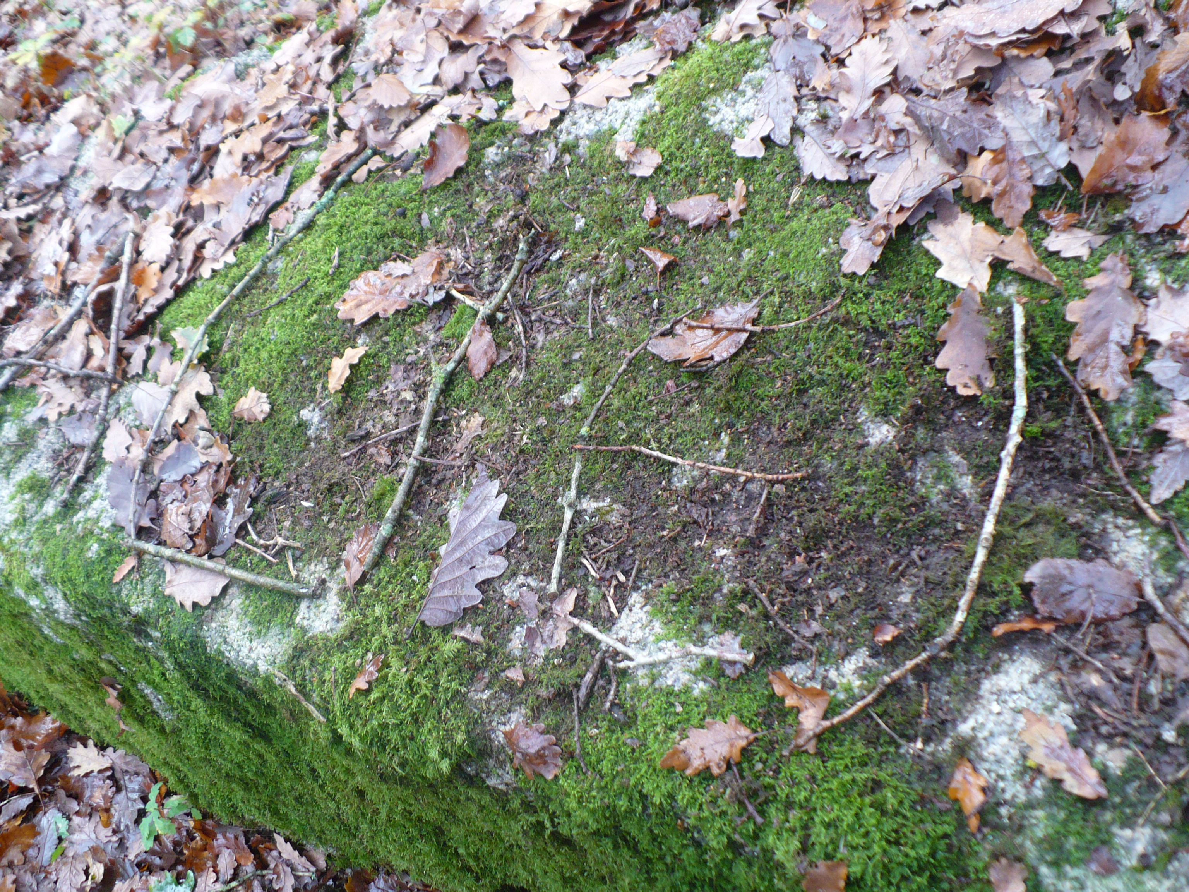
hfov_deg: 50.1
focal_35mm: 37
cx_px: 594
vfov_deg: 38.7
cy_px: 446
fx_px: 1271
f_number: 2.8
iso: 125
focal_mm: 6.1
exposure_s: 1/30
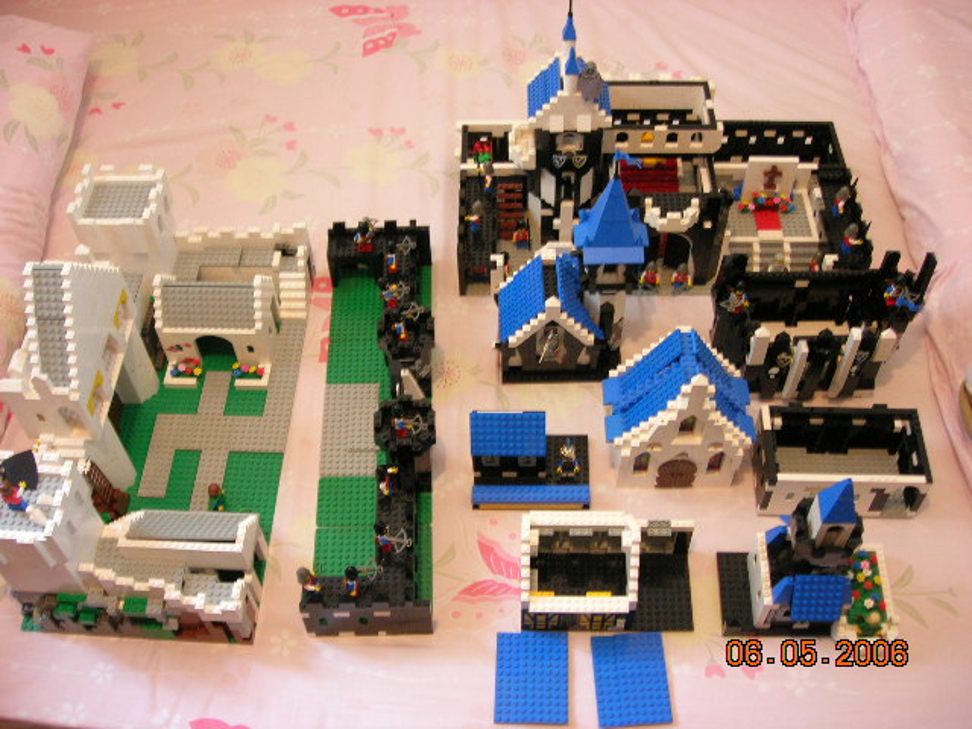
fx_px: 1067
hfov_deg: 49.0
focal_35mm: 38
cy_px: 364
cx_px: 486
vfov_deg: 37.7
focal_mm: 7.8
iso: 200
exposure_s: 1/16.6
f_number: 2.8
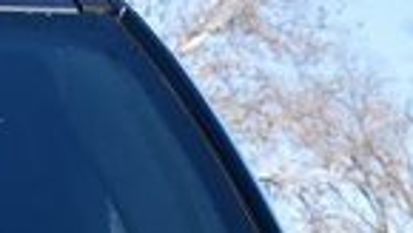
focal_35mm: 555
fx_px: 6086
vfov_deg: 2.2
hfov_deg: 3.8
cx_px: -493
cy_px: 811
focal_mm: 50
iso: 400
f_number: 10
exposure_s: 1/320
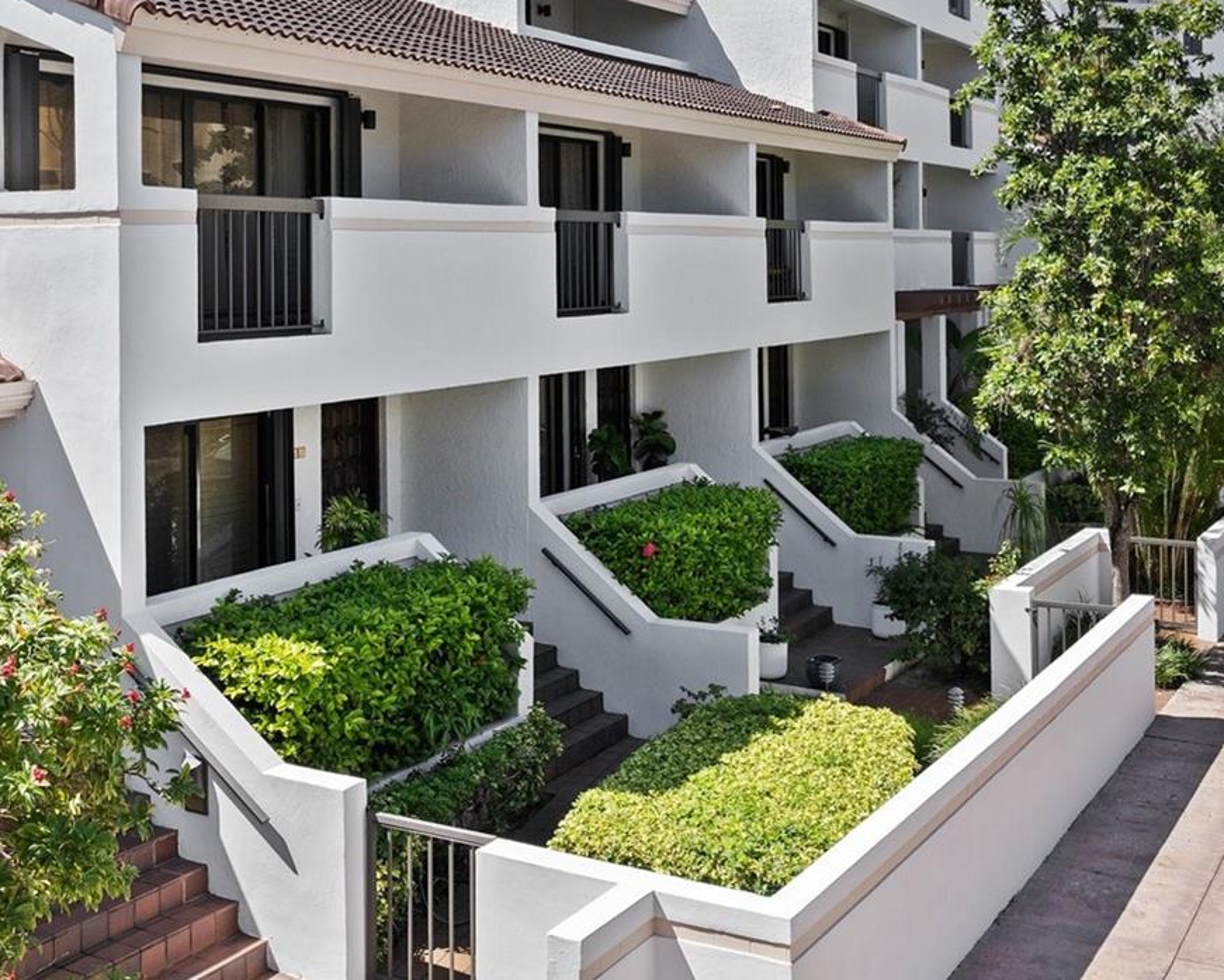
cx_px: 583
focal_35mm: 43
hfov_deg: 42.9
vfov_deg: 34.2
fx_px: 1558
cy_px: 247
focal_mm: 12.29
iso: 100
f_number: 2.8
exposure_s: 1/1250
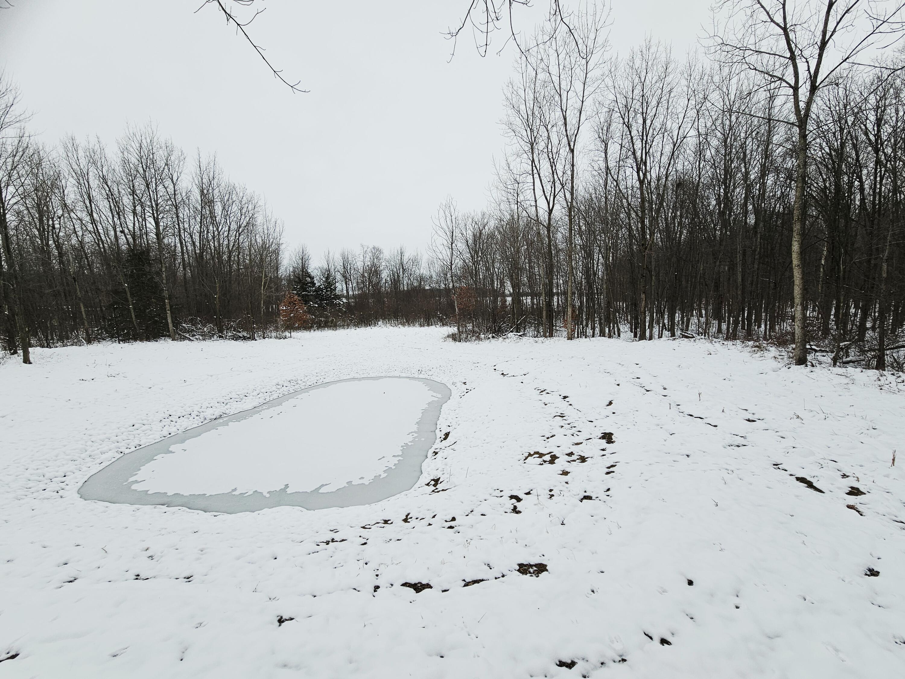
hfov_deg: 106.2
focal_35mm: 13
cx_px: 452
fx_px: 340
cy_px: 340
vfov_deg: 89.9
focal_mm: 2.2
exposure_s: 1/333
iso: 50
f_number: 2.2
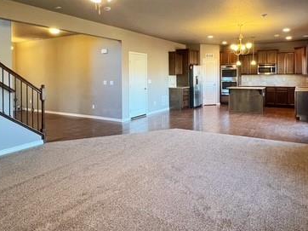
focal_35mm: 23
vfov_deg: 57.8
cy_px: 81
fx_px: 205
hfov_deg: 73.5
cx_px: 179
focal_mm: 1.57
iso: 250
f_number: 1.8
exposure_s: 1/60
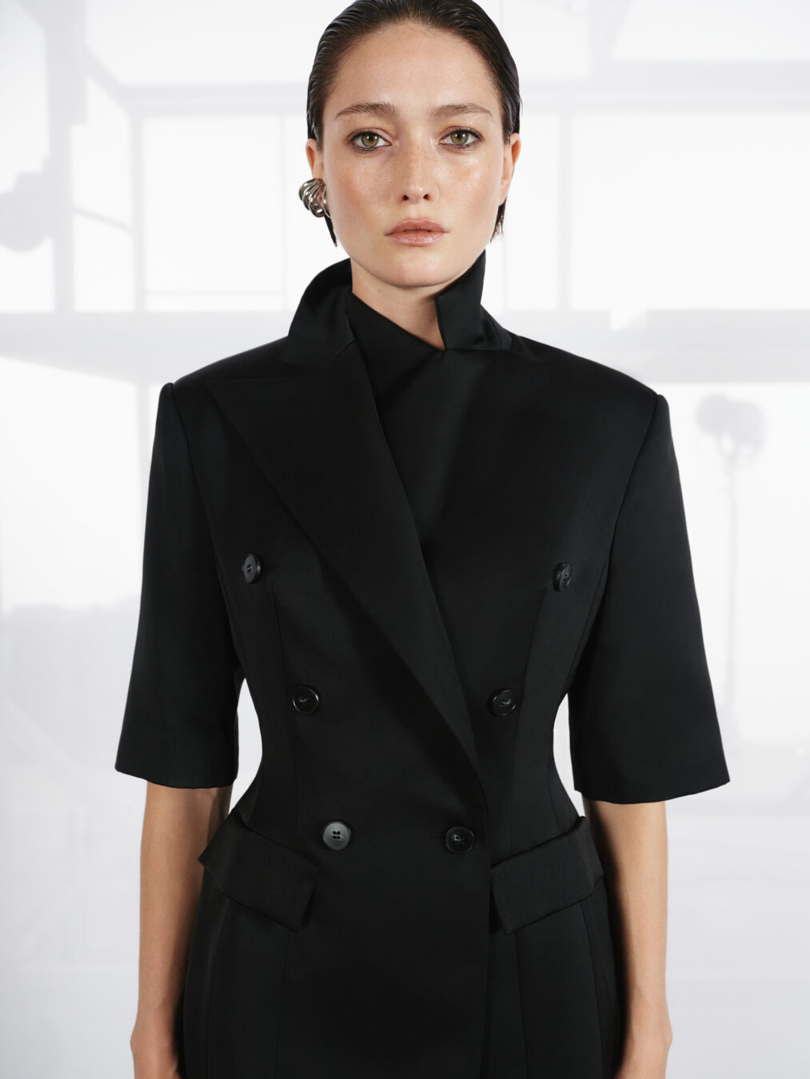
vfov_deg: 51.3
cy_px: 540
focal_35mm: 36
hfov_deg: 39.7
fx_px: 1123
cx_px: 405
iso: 500
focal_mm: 45
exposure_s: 1/160
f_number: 5.6
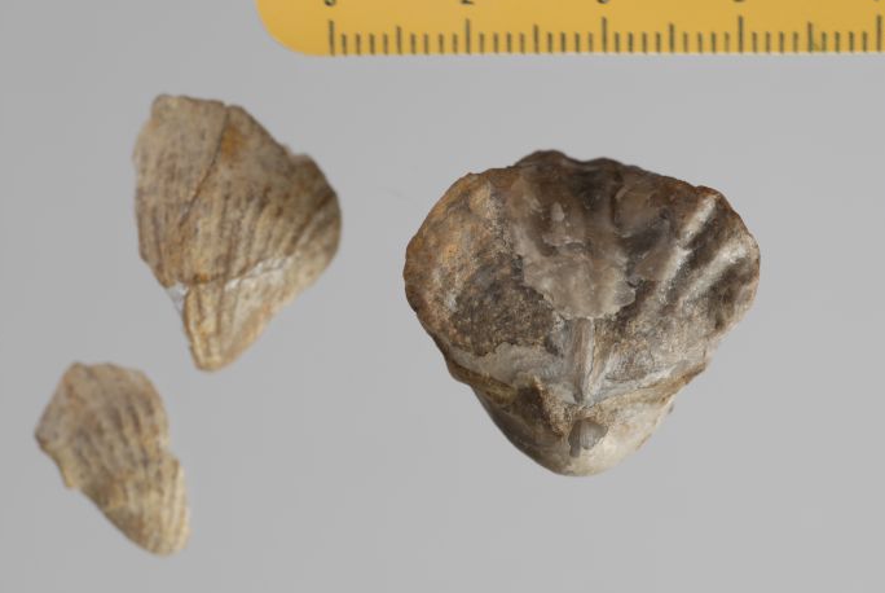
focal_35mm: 148
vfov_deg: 9.3
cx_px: 417
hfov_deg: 13.9
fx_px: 3643
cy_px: 315
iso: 100
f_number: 11
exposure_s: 1/5
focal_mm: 90
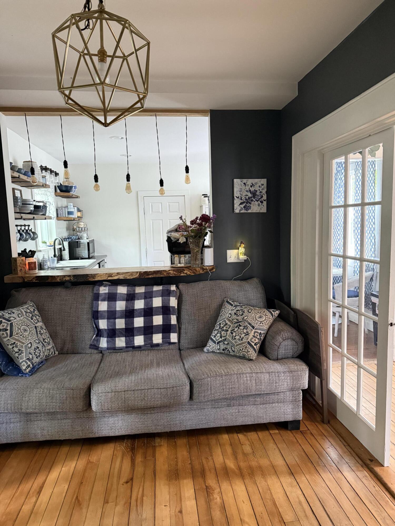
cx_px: 198
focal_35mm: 24
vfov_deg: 71.6
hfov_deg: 56.8
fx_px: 365
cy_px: 263
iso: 640
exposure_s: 1/60
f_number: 1.78
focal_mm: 6.76
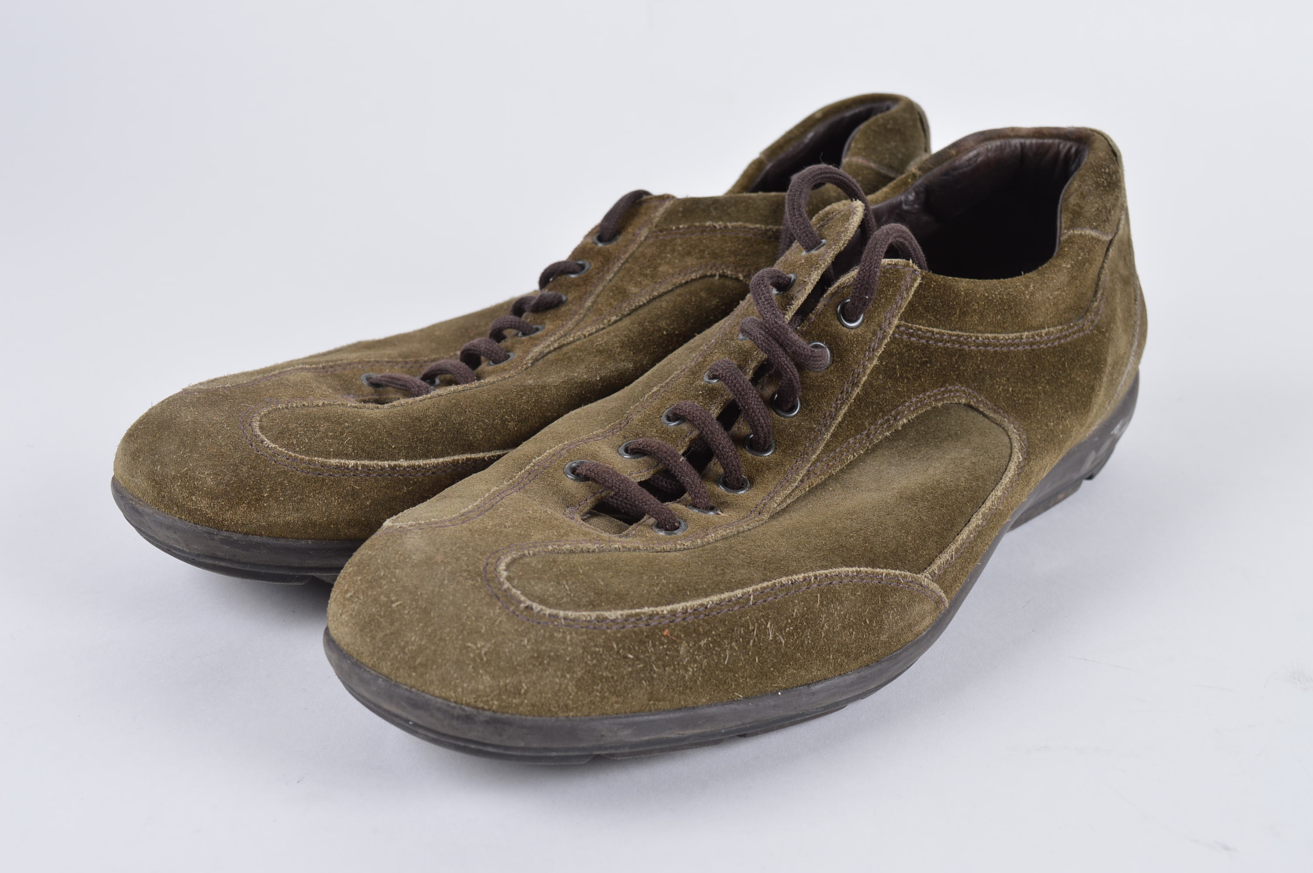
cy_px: 436
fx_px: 1585
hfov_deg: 45.0
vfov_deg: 30.8
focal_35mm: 44
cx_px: 656
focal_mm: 29
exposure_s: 1/100
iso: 100
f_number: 9
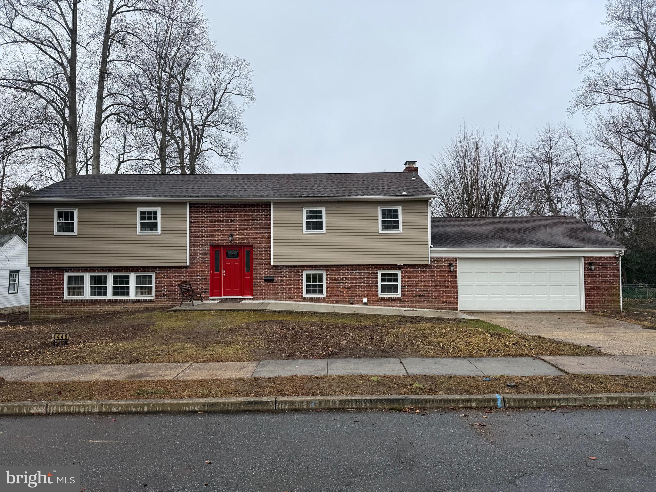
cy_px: 246
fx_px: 455
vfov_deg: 56.8
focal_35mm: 24
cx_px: 328
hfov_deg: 71.6
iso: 80
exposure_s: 1/2525
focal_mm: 6.76
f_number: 1.78
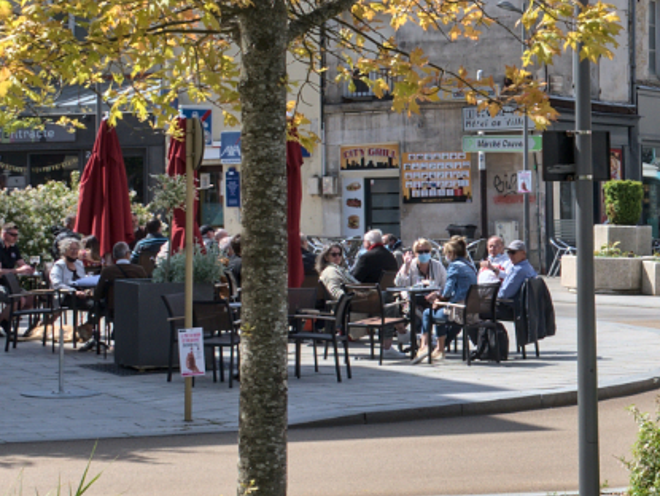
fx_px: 2653
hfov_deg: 13.8
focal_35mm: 139
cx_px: 803
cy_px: 64
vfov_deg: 10.6
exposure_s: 1/160
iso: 100
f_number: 11
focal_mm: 30
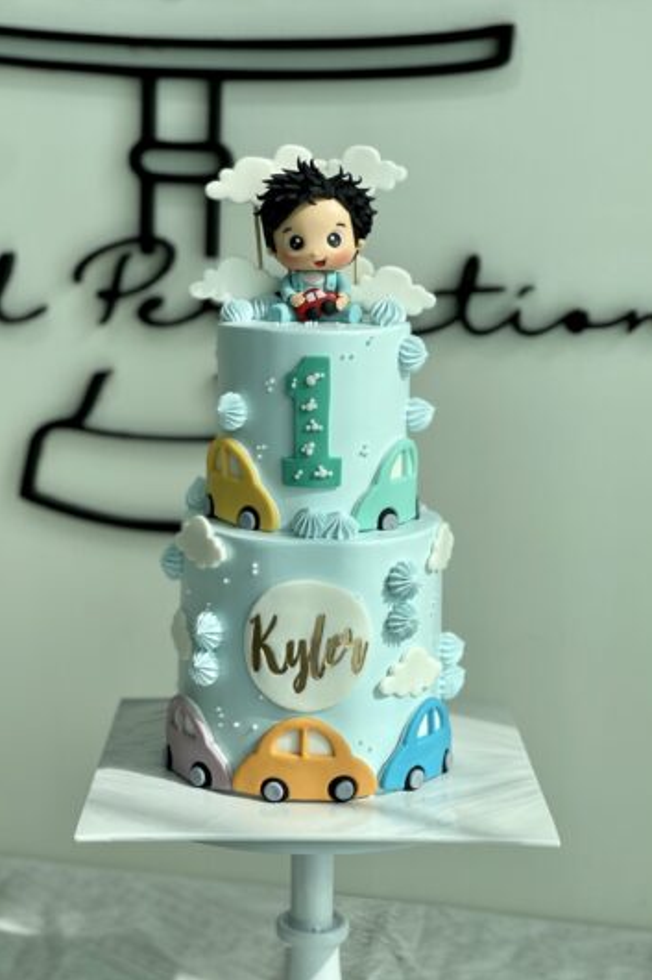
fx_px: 1821
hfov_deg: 20.3
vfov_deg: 30.1
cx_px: 307
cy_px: 489
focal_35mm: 67
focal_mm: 7.5
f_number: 2.2
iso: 32
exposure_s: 1/340
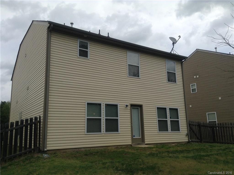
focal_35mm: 33
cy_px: 88
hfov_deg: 55.4
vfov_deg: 42.8
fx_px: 223
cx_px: 117
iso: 25
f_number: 2.4
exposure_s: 1/1567
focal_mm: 3.3
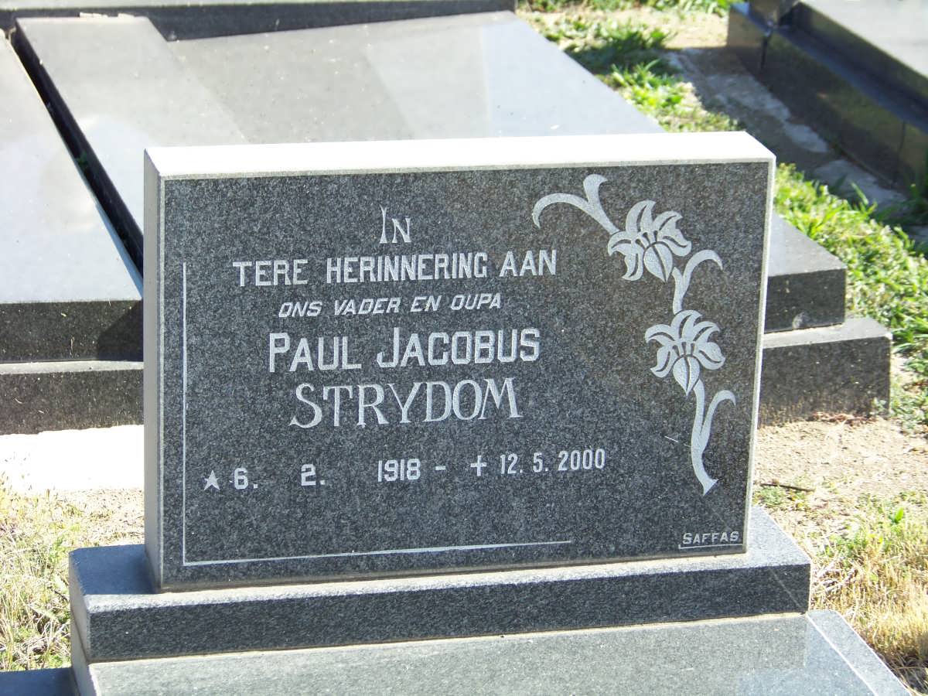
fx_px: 2842
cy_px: 348
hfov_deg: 18.5
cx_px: 464
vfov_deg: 14.0
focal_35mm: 106
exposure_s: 1/200
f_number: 3.2
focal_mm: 17.6
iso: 64
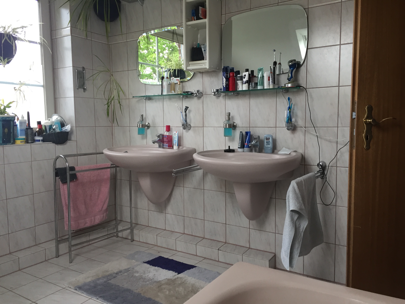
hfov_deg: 61.7
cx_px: 202
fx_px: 339
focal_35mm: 29
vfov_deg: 48.2
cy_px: 152
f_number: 2.2
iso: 50
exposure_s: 1/33
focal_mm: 4.15
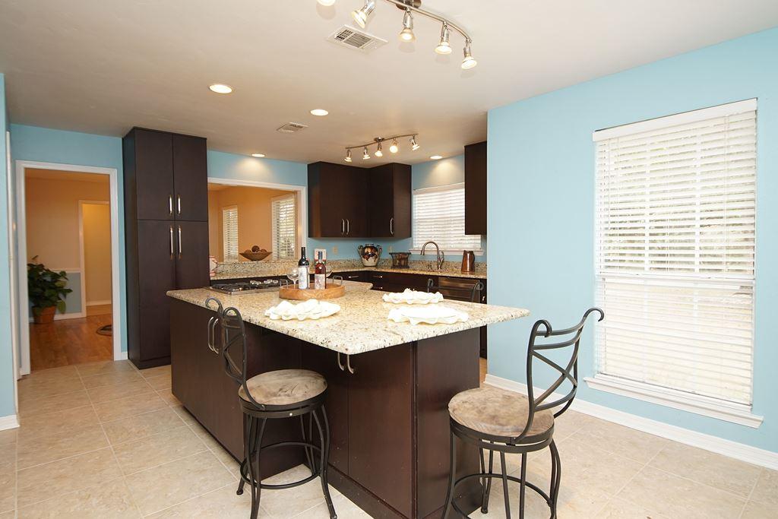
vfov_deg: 67.4
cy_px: 260
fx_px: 389
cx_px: 389
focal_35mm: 18
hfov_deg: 90.0
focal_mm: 12
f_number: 4.5
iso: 640
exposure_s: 1/60
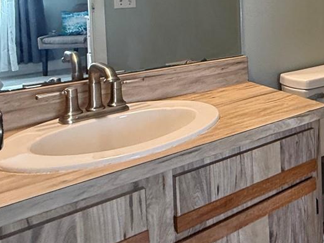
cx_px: 455
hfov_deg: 30.5
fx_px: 403
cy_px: 2
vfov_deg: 31.2
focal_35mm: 43
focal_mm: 2.22
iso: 320
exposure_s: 1/60
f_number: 2.2
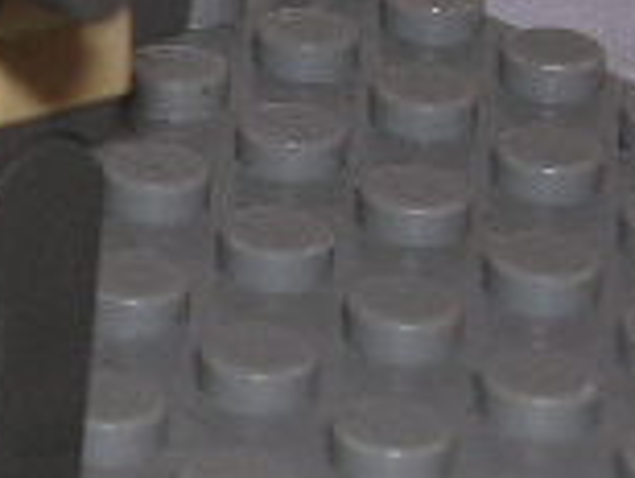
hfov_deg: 7.0
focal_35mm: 278
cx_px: -194
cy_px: 326
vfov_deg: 5.4
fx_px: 5108
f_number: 3.6
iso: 50
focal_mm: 10.2
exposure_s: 1/60.1
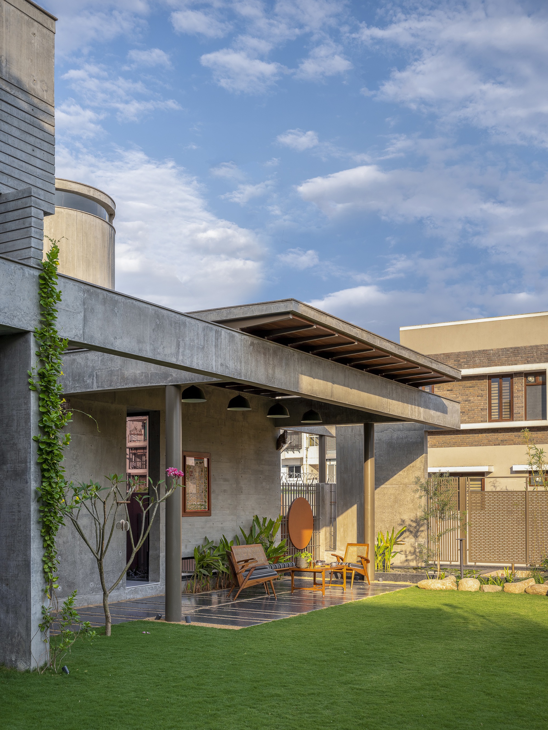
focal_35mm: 40
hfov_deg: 36.0
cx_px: 274
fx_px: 844
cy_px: 365
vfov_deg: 46.8
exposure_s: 1/220
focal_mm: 50
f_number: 6.4
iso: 100
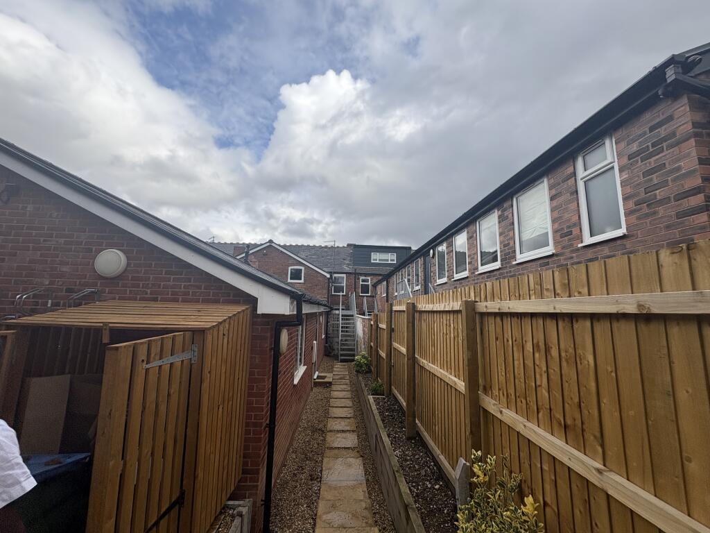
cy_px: 266
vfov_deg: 85.7
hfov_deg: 102.1
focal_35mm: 14
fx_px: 287
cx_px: 355
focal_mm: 2.22
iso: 50
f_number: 2.2
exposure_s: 1/1637
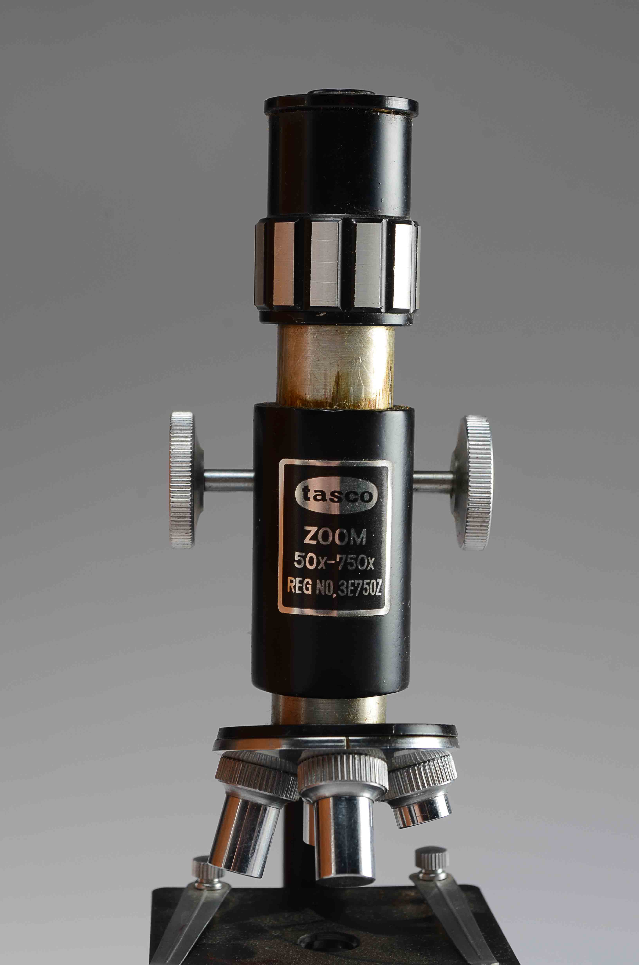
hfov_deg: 18.8
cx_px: 320
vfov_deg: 28.1
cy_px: 482
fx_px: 1926
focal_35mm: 72
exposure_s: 1/80
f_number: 11
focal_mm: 48
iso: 100
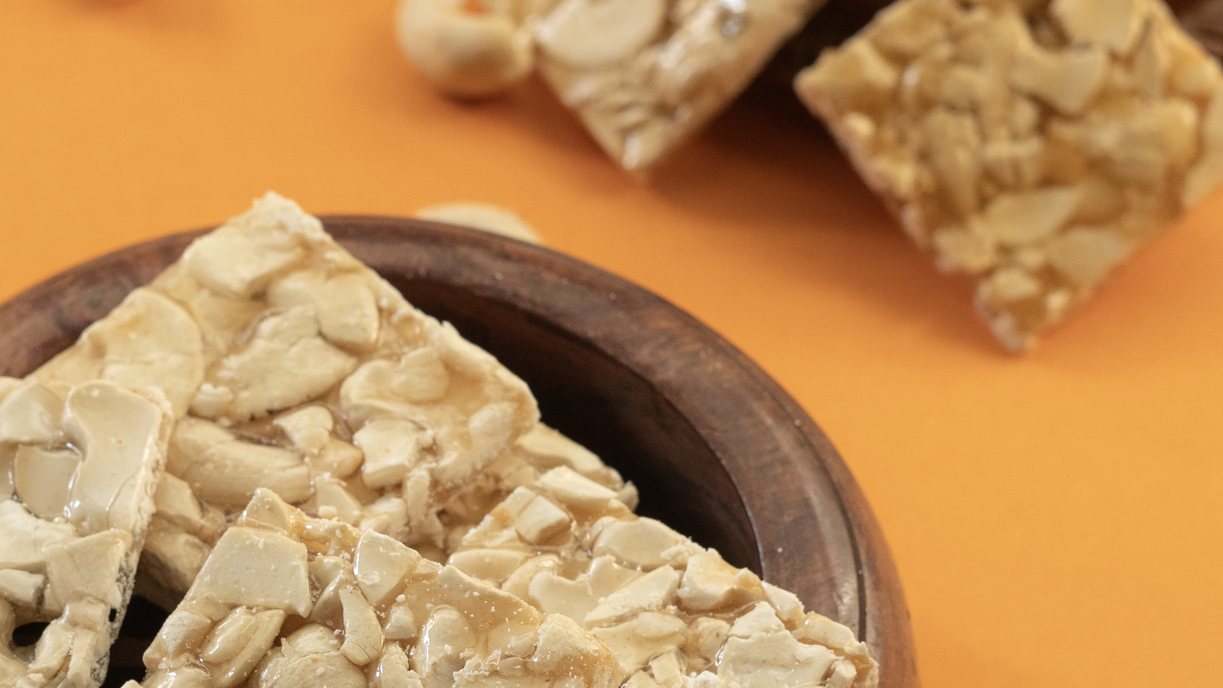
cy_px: 614
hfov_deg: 17.3
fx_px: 3989
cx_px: 315
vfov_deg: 9.8
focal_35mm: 123
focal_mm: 50
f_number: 5.6
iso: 800
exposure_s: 1/160
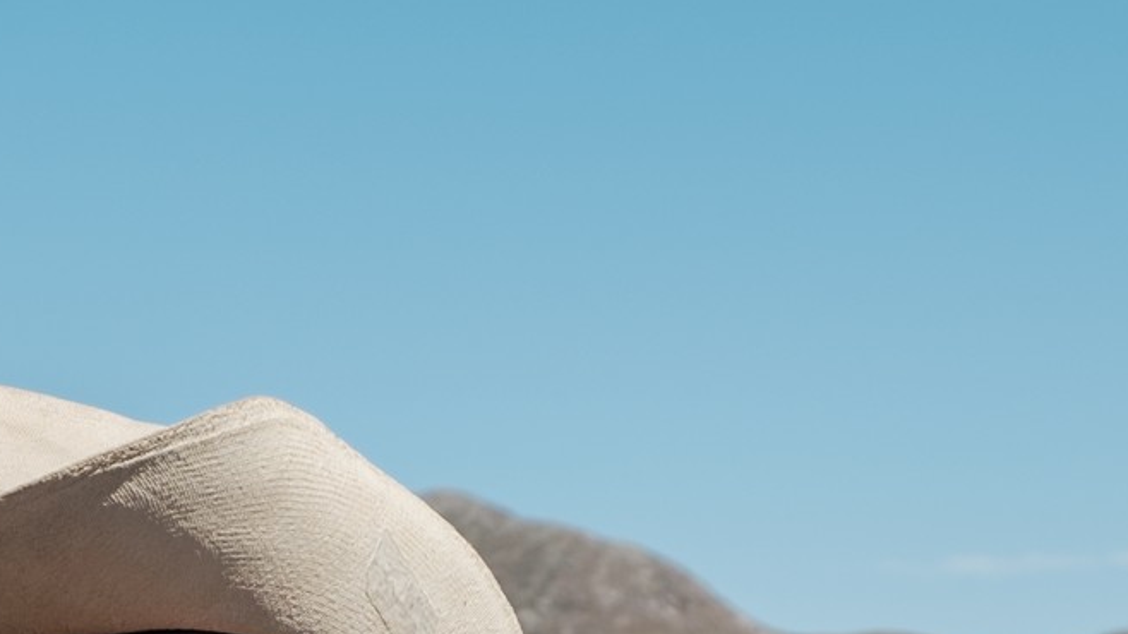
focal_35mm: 223
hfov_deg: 9.6
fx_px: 6669
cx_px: -77
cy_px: 1199
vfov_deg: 5.4
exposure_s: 1/400
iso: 200
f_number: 7.1
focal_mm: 37.4
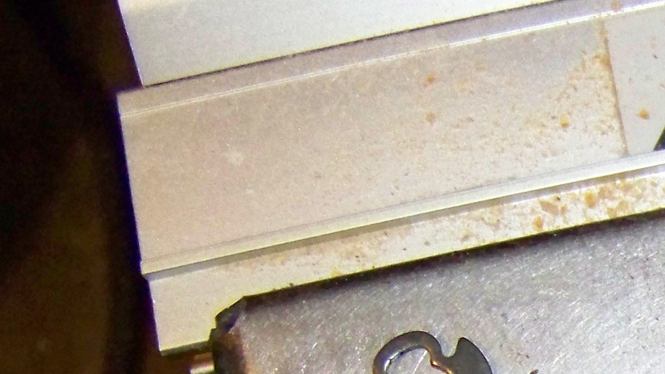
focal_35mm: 120
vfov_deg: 9.5
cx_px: 899
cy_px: 708
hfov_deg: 16.7
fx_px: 2116
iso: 400
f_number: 2.8
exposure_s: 1/30
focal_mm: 5.85
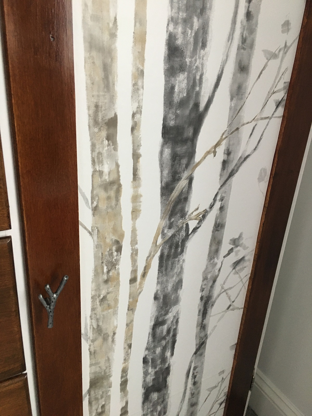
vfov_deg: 61.7
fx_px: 349
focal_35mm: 29
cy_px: 208
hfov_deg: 48.2
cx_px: 156
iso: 160
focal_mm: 4.15
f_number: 2.2
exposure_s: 1/30
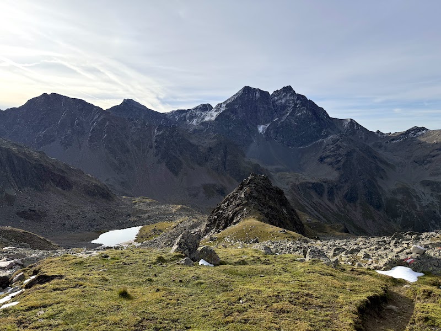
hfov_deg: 71.6
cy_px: 166
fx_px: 306
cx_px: 220
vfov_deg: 56.8
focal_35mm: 24
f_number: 1.78
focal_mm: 6.76
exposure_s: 1/6173
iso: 100
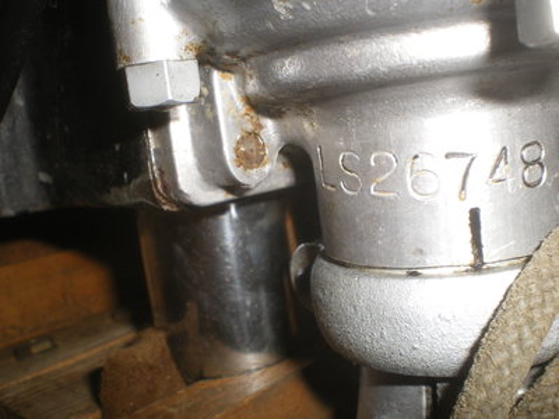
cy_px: 210
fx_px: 614
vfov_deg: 37.7
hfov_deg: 49.0
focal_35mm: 38
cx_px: 280
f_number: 4.6
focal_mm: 6.3
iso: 200
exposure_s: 1/50
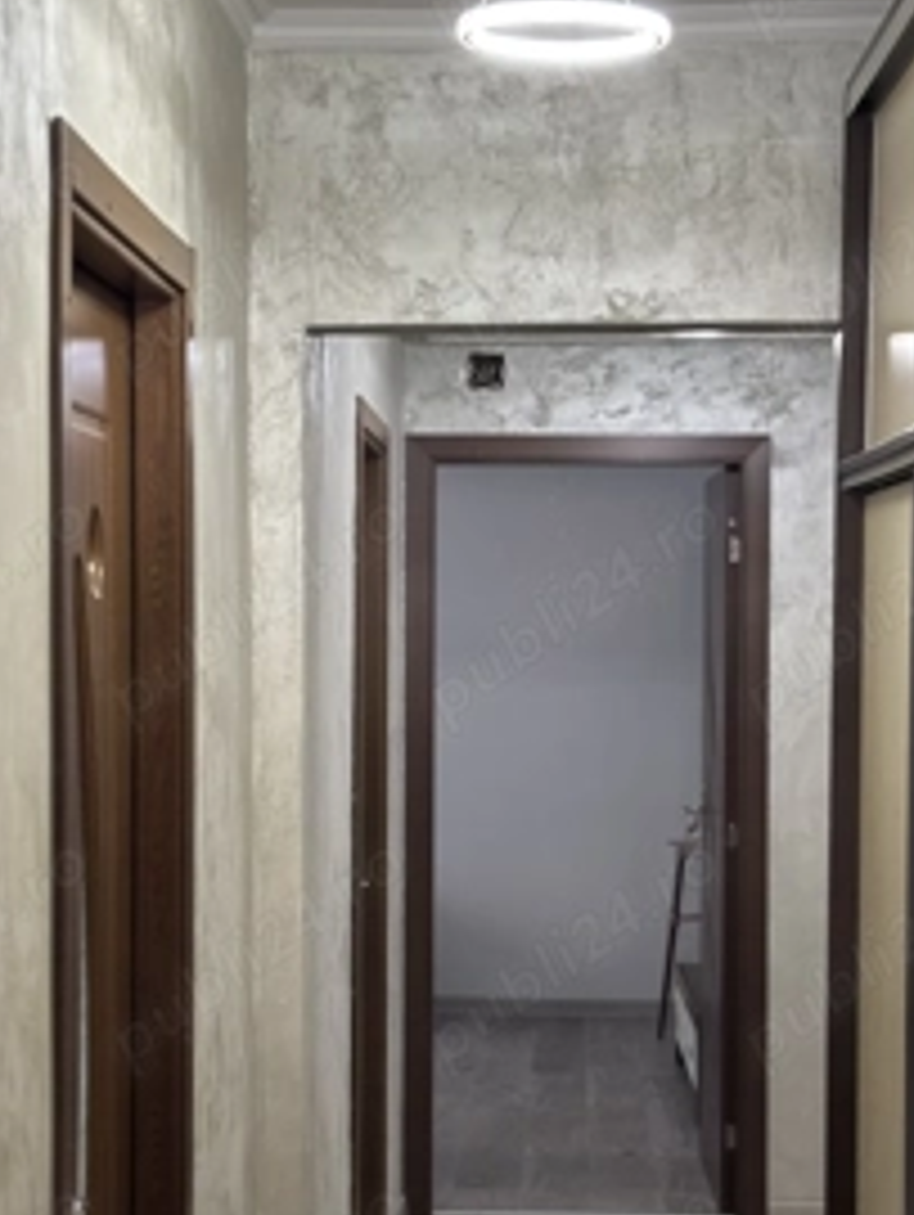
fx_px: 2707
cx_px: 414
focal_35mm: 77
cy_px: 684
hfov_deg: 19.2
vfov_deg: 25.3
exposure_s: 1/50
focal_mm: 5.96
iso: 80
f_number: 1.6
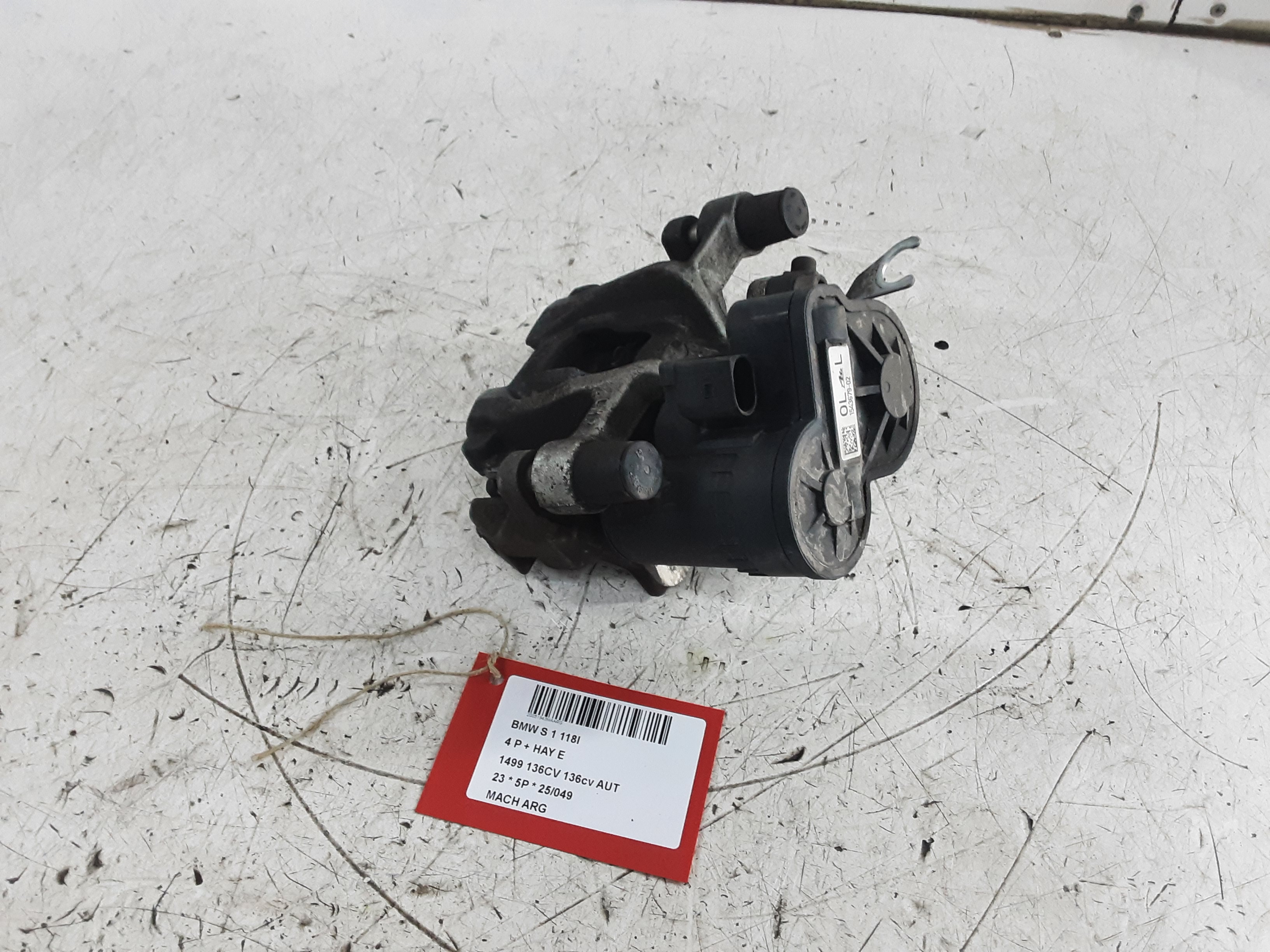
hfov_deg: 65.3
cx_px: 635
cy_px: 476
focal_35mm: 27
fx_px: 991
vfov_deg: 51.4
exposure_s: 1/50
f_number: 1.9
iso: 160
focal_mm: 2.91
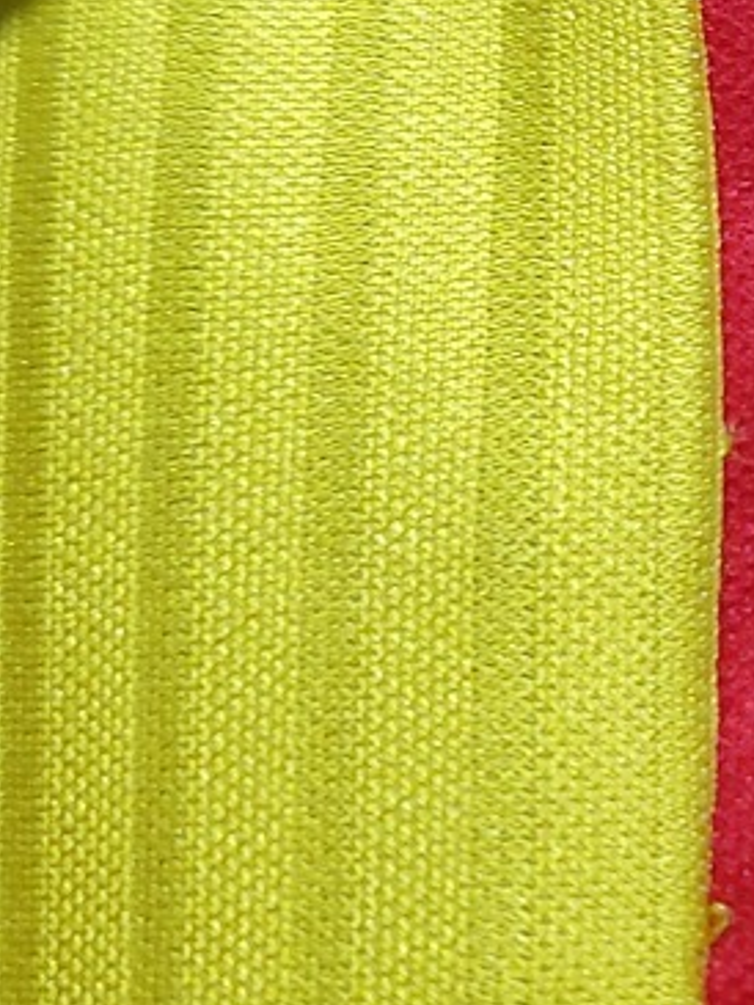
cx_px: 1112
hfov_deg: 17.4
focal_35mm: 77
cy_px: 193
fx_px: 2235
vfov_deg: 24.9
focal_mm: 4.3
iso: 200
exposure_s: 1/30
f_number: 1.5
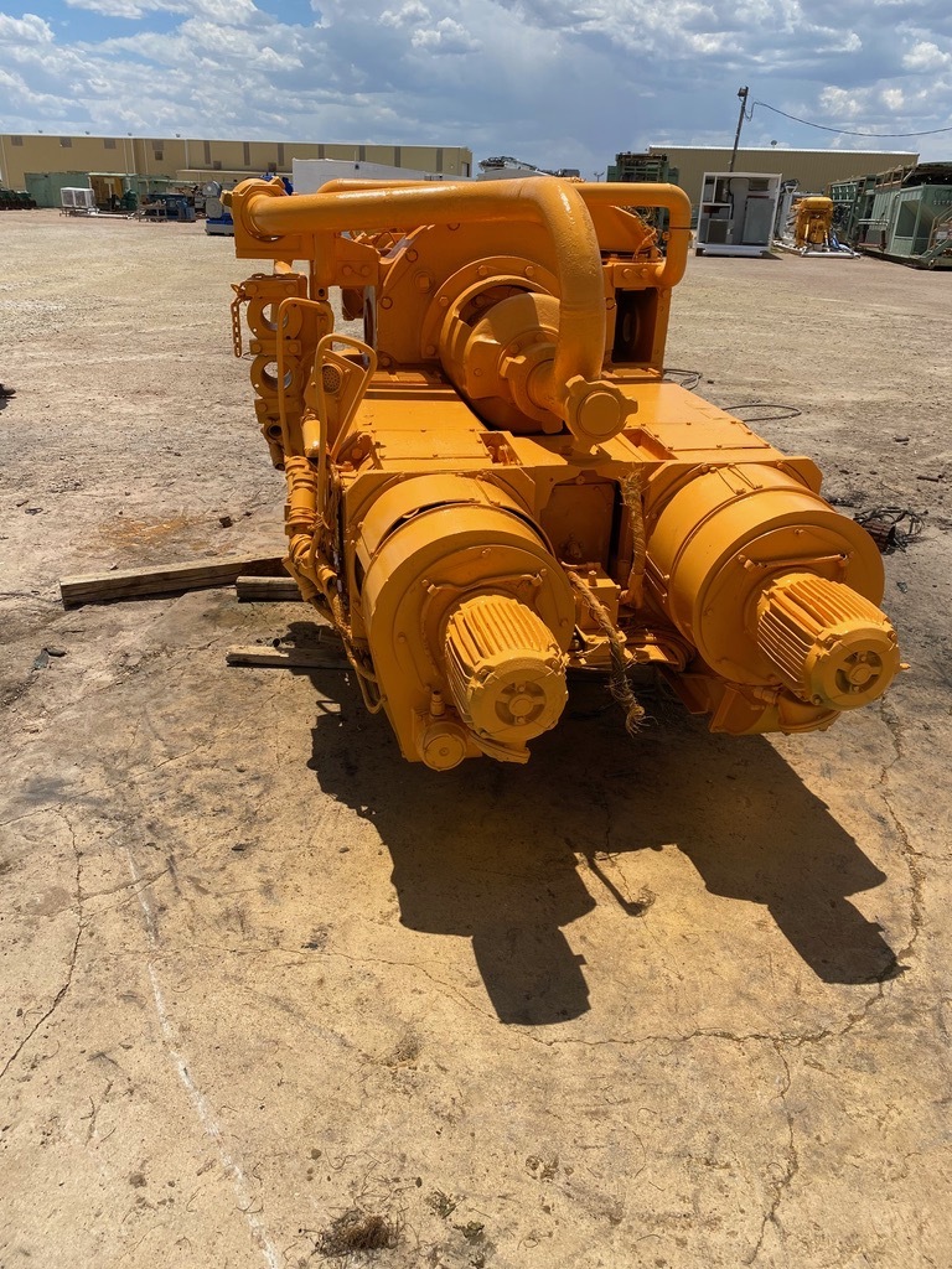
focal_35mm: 26
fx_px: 953
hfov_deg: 53.1
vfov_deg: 67.3
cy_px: 634
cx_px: 476
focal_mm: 4.25
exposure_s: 1/4274
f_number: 1.8
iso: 32
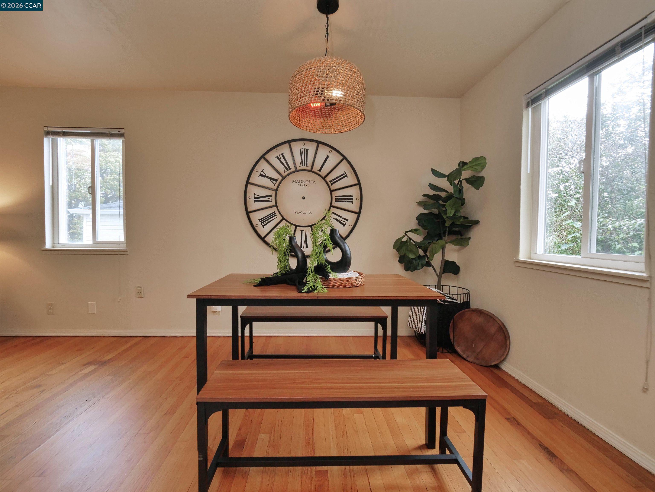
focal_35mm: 14
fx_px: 265
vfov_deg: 85.7
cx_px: 328
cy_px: 246
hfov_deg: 102.1
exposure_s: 1/160
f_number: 5
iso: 800
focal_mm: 7
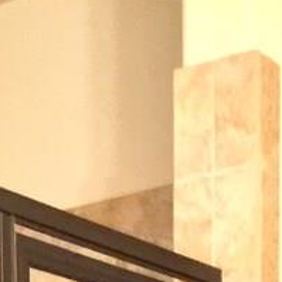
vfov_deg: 10.9
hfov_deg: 13.0
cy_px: 710
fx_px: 1217
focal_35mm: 132
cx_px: -14
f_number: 2.2
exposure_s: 1/10
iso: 125
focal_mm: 4.15
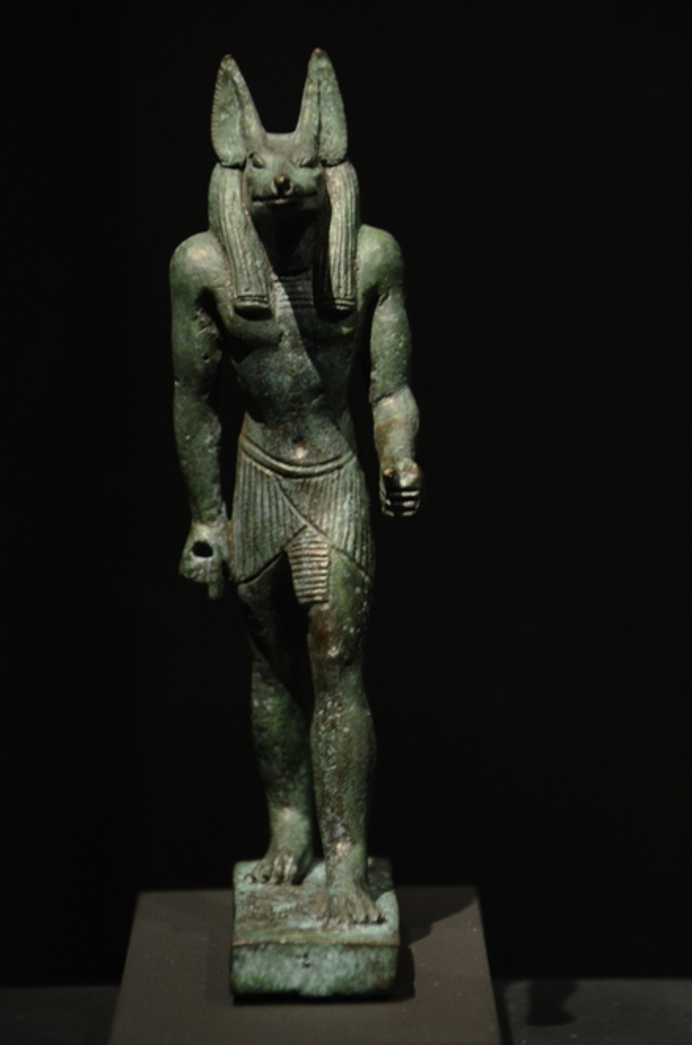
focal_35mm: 165
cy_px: 522
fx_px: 4777
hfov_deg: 8.3
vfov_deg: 12.5
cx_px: 346
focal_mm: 110
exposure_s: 1/40
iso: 2500
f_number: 5.6
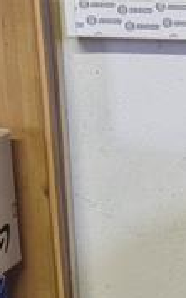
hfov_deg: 10.0
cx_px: 397
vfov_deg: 17.4
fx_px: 967
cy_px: 239
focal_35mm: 119
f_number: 1.8
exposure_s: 1/50
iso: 200
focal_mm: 5.4
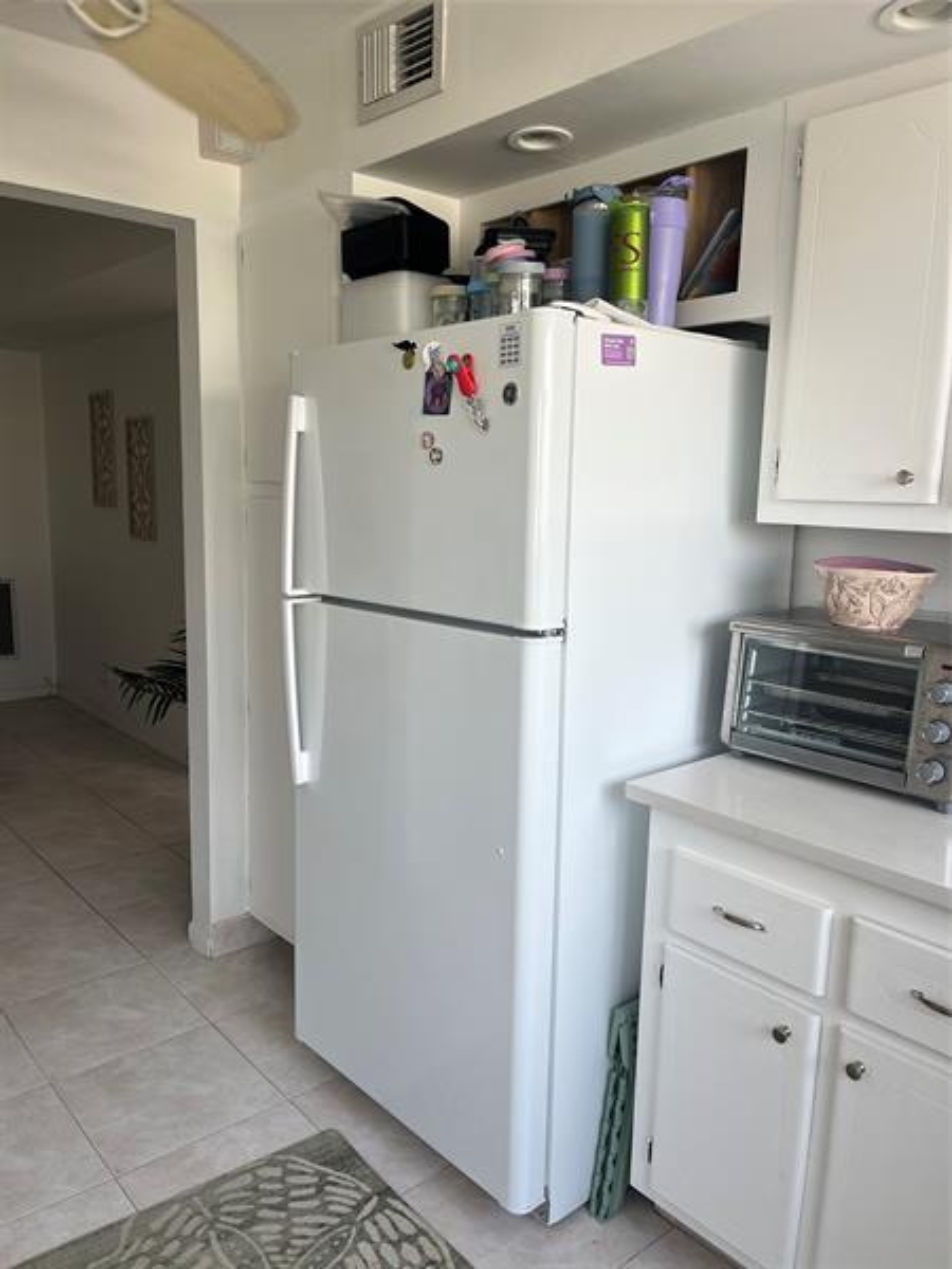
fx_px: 953
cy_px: 634
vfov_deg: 67.3
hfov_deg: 53.1
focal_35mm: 26
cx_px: 476
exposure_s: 1/209
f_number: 1.6
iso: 40
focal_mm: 5.1
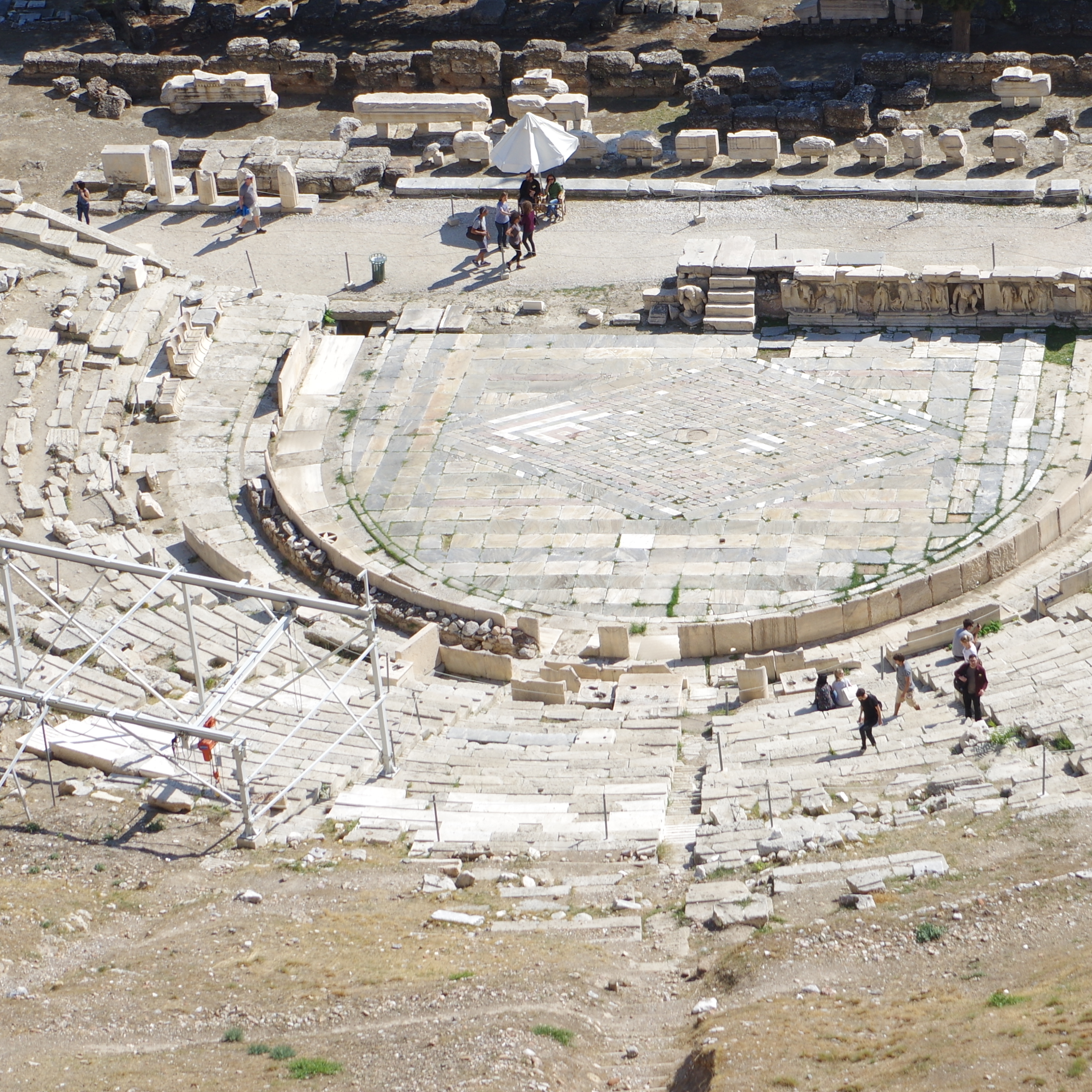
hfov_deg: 13.3
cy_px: 341
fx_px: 4675
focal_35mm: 131
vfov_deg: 13.3
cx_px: 748
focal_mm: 45
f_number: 10
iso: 100
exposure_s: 1/160
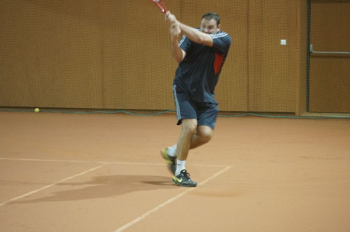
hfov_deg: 18.2
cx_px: 175
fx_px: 1092
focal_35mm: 112
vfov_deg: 12.1
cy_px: 116
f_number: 4.5
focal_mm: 75
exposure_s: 1/80
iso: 3200
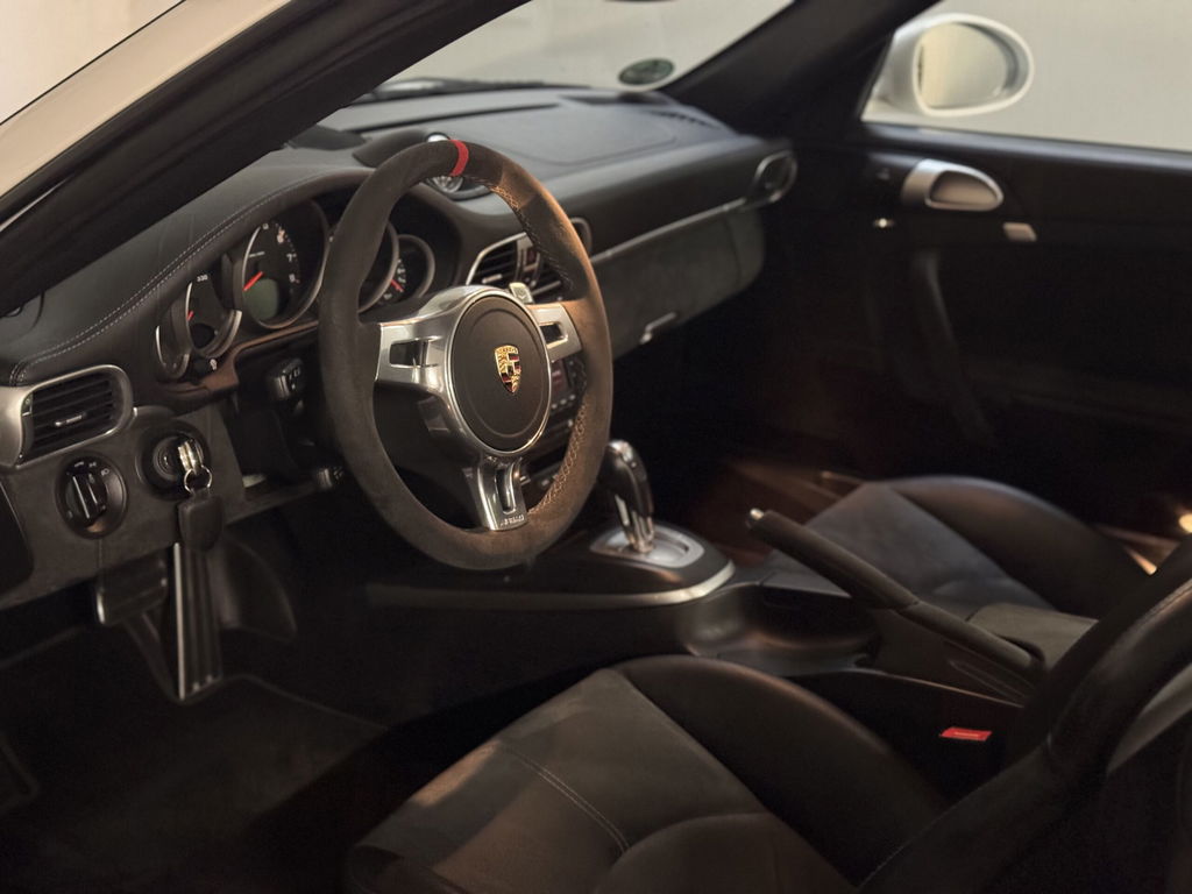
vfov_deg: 30.3
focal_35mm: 48
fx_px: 1653
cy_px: 447
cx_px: 596
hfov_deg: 39.7
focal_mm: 6.76
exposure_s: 1/25
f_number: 1.78
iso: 800
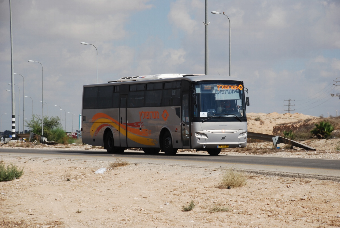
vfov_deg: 10.8
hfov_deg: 16.1
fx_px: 1205
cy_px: 114
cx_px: 170
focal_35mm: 128
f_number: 5.6
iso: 100
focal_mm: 85
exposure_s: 1/500
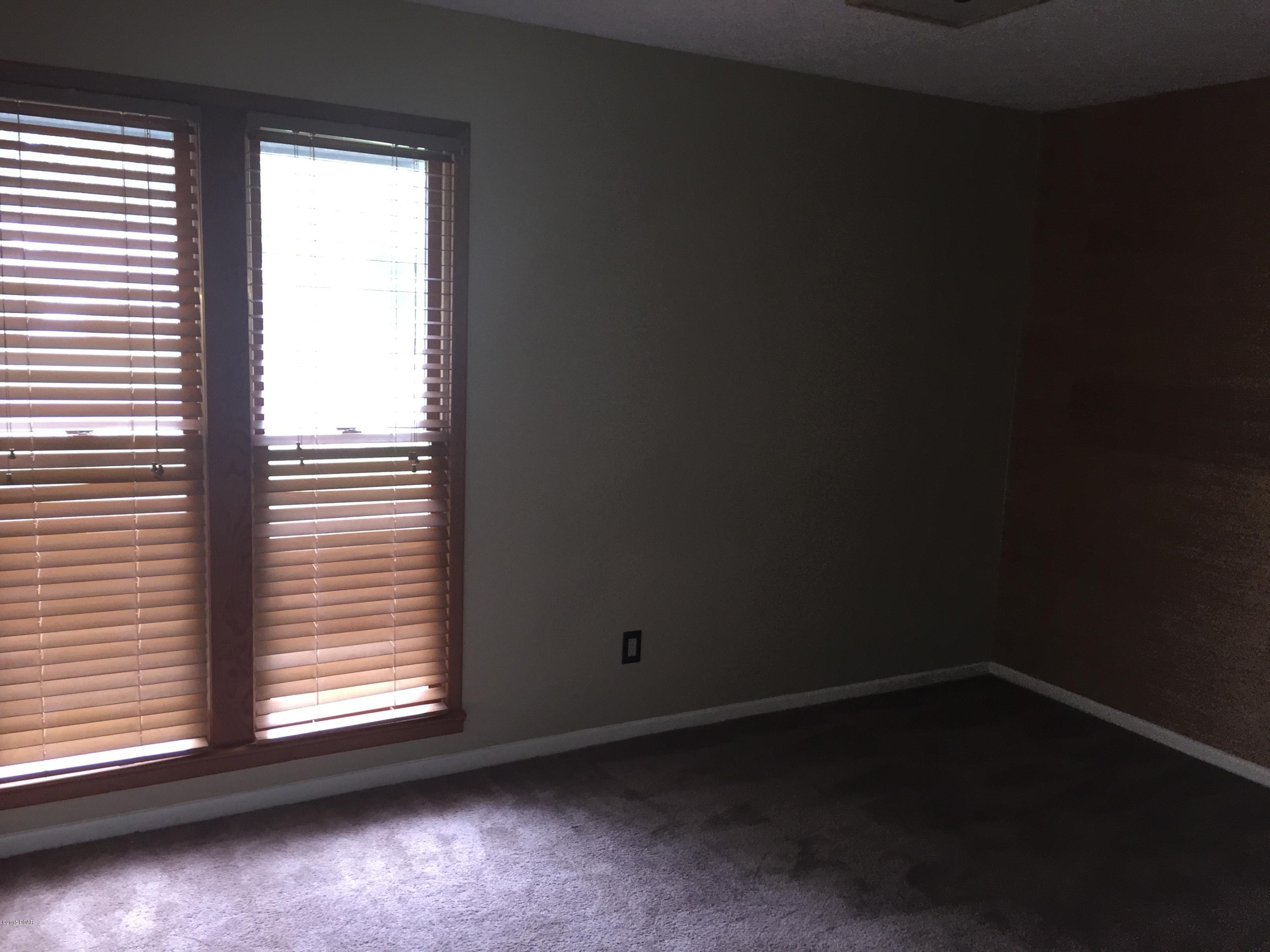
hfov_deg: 61.7
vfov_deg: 48.2
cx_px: 635
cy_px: 476
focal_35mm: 29
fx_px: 1064
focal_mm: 4.15
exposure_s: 1/30
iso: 160
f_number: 2.2
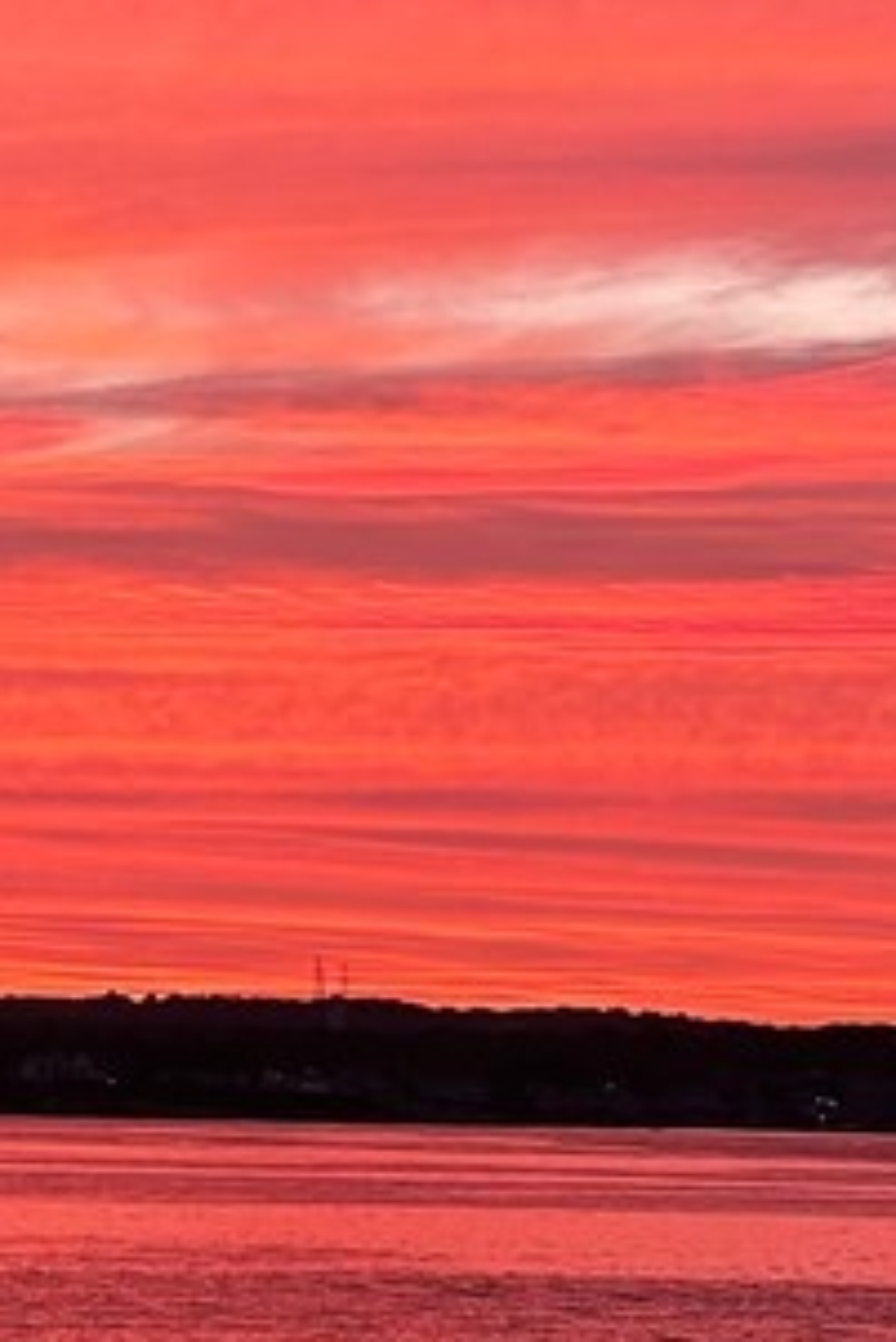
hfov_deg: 7.4
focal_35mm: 184
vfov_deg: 11.2
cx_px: -366
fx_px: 6861
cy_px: 517
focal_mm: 6
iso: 80
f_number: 2
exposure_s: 1/122
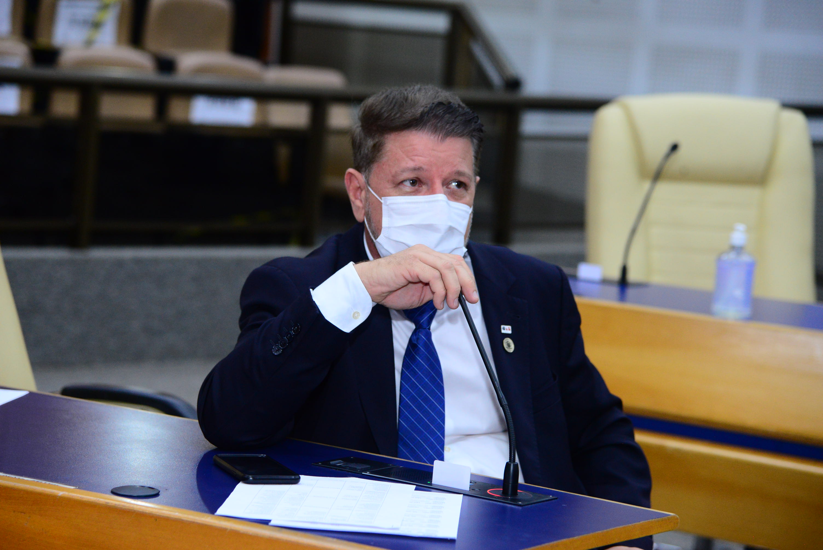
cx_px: 412
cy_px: 275
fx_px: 2744
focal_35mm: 120
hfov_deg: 17.1
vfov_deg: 11.4
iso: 2500
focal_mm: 120
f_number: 4.5
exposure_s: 1/125
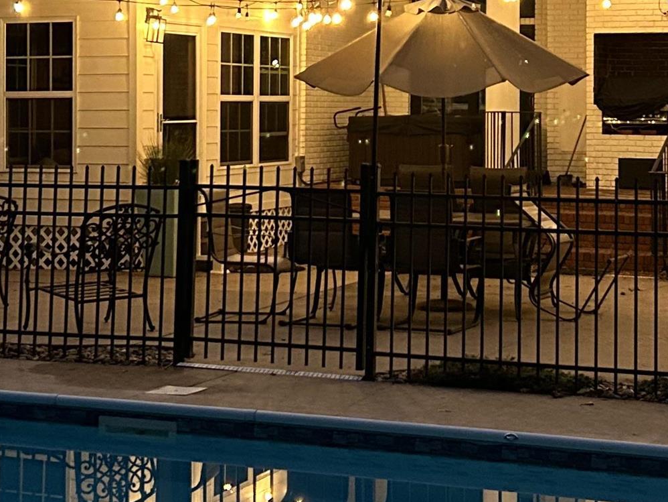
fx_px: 1544
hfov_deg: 24.3
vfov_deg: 18.2
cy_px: 64
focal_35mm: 80
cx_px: 444
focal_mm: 5.7
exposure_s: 1/40
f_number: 1.5
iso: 500
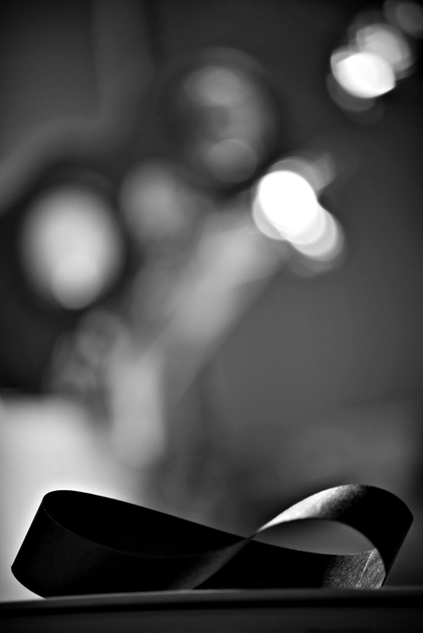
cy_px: 316
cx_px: 212
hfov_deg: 6.8
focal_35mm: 202
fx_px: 3560
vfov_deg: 10.1
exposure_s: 1/10
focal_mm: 135
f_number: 5
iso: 200
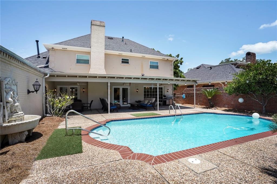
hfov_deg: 93.3
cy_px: 92
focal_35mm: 17
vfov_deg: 70.4
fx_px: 131
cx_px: 138
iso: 800
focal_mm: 17
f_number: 11
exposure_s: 1/1250
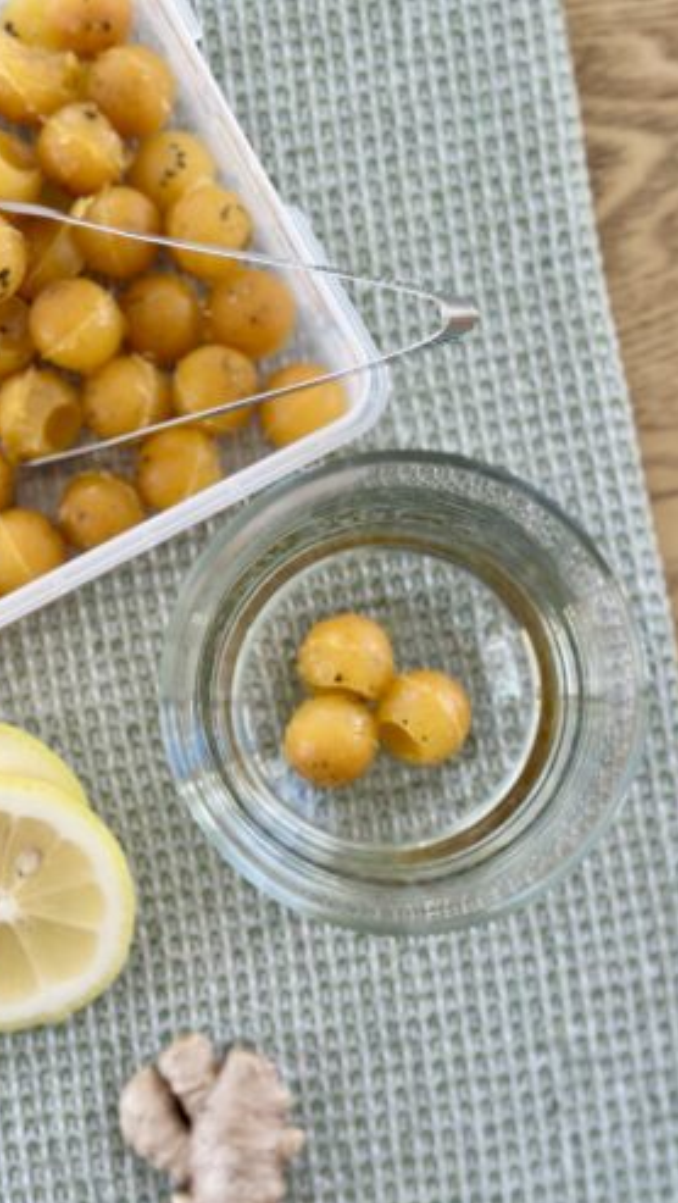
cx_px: 265
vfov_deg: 39.1
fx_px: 1691
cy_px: 608
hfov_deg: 22.6
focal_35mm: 53
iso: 100
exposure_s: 1/166
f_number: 1.78
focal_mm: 6.86
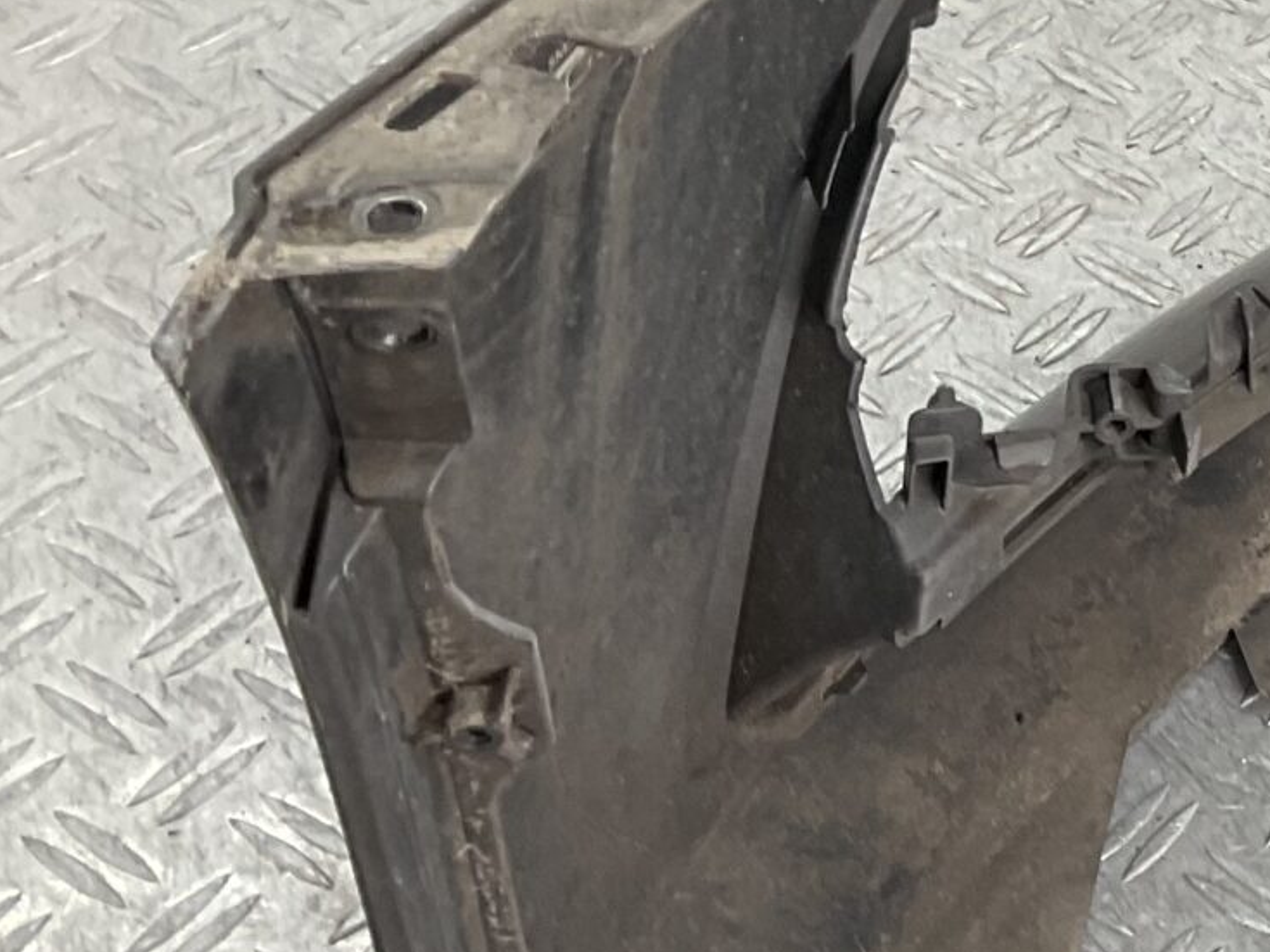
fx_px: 3705
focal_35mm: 101
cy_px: -21
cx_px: 2084
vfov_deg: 14.4
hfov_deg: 17.0
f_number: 1.8
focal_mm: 3
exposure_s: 1/120
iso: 32
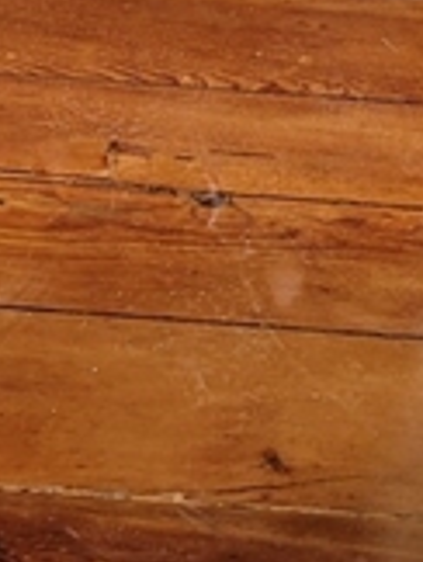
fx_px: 1999
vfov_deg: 14.7
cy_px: -326
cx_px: -42
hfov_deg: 11.9
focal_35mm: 123
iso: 200
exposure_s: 1/40
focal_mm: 5.4
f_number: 1.8
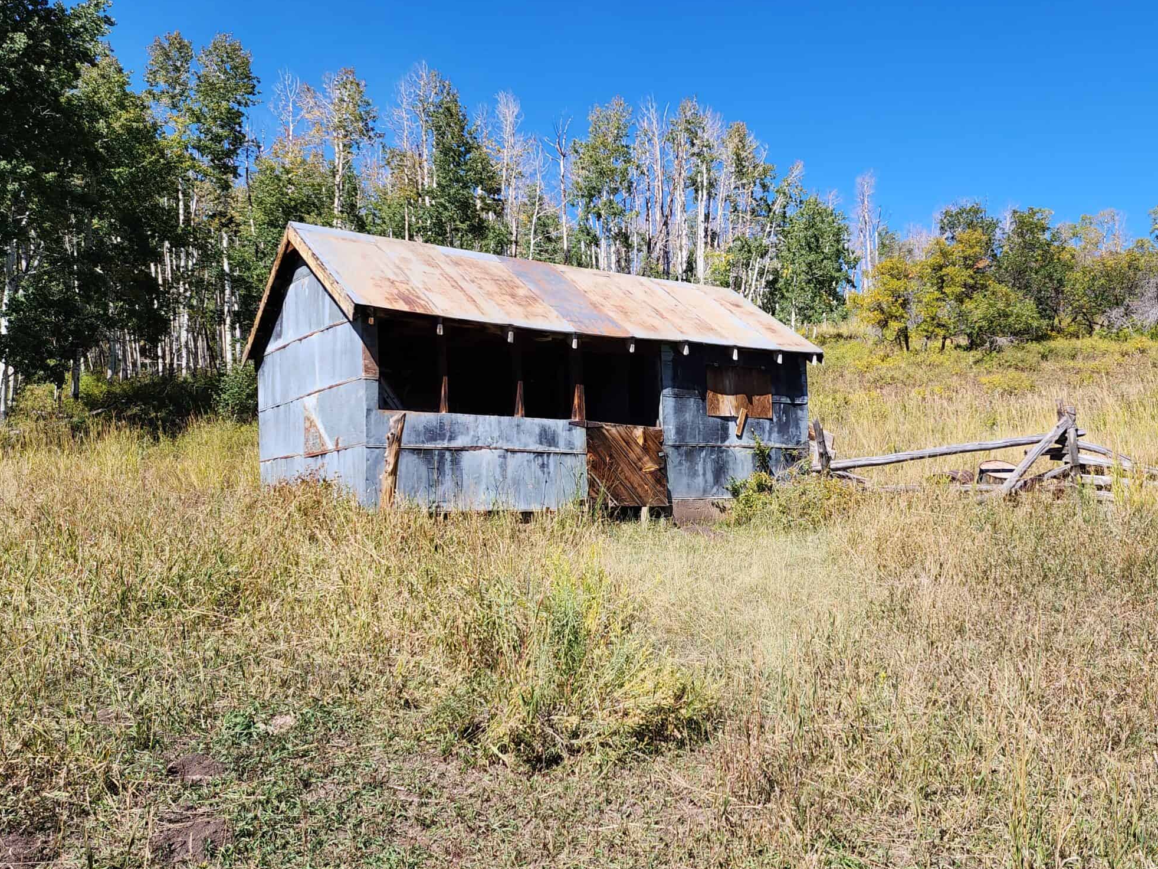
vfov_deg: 46.7
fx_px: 1004
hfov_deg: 59.6
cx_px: 677
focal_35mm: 30
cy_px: 469
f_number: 1.8
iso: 12
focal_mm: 6.4
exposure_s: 1/715
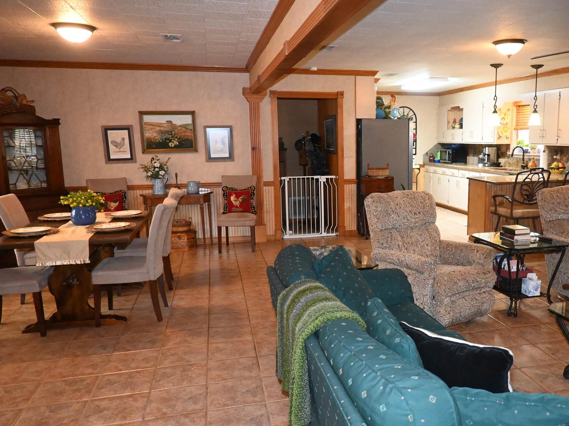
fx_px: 493
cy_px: 223
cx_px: 360
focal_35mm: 30
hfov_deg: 59.1
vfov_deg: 46.8
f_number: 3.5
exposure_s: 1/200
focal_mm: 16
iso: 6400
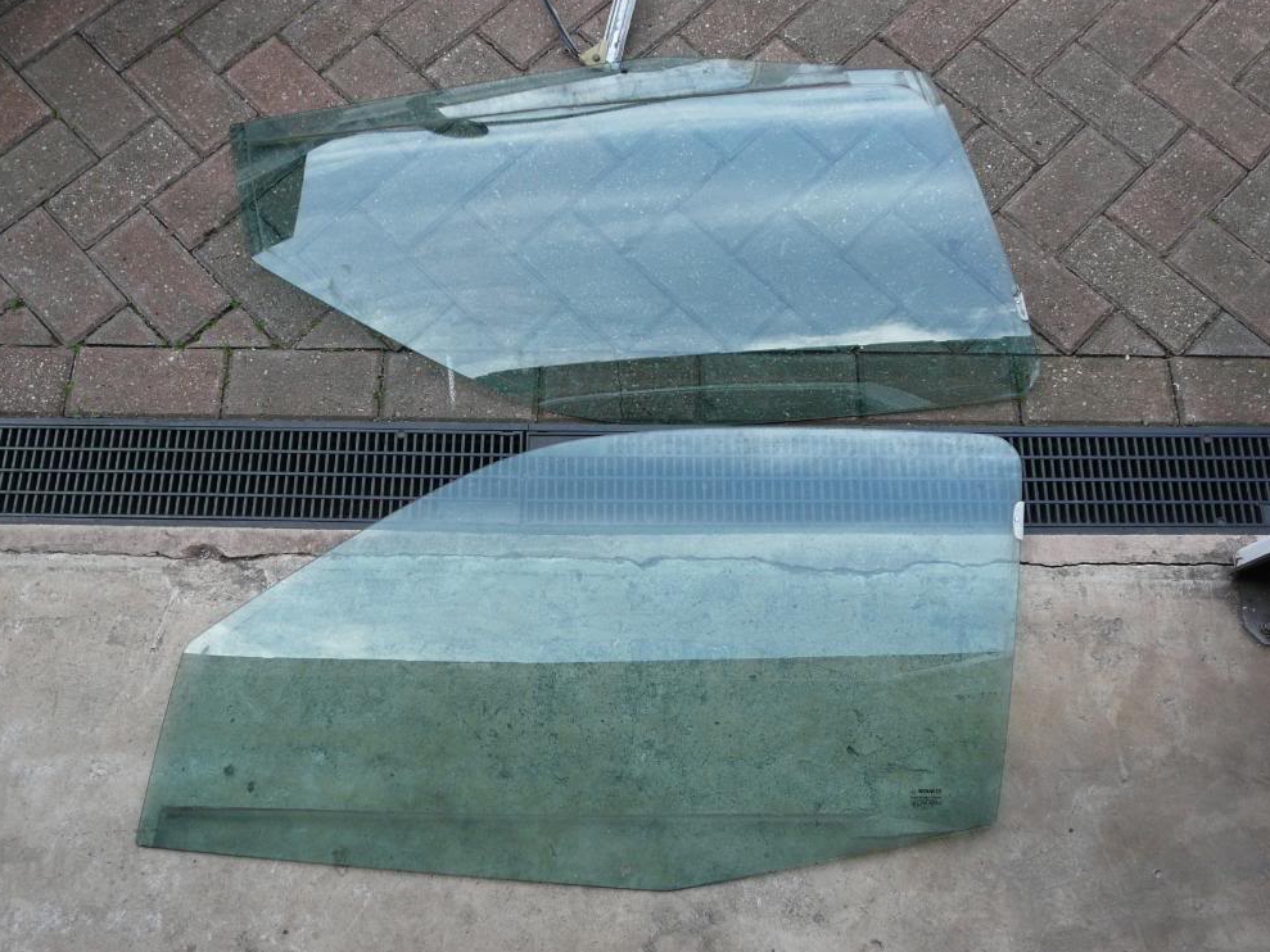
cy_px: 479
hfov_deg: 61.6
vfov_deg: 48.2
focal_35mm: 29
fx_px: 1064
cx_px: 620
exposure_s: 1/125
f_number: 3.2
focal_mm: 4.6
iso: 100
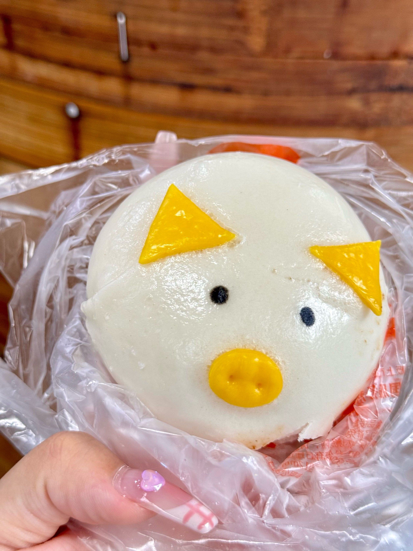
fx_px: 763
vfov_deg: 39.7
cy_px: 276
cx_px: 206
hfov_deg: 30.3
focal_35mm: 48
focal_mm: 6.76
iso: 64
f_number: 1.78
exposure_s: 1/50
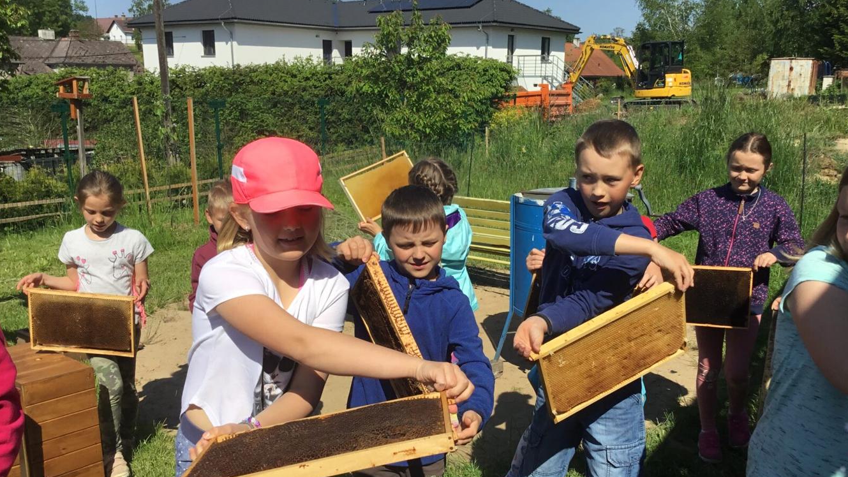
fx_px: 765
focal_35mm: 34
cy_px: 279
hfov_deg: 58.0
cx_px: 424
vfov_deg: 34.6
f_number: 2.4
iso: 25
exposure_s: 1/1631
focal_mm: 3.3
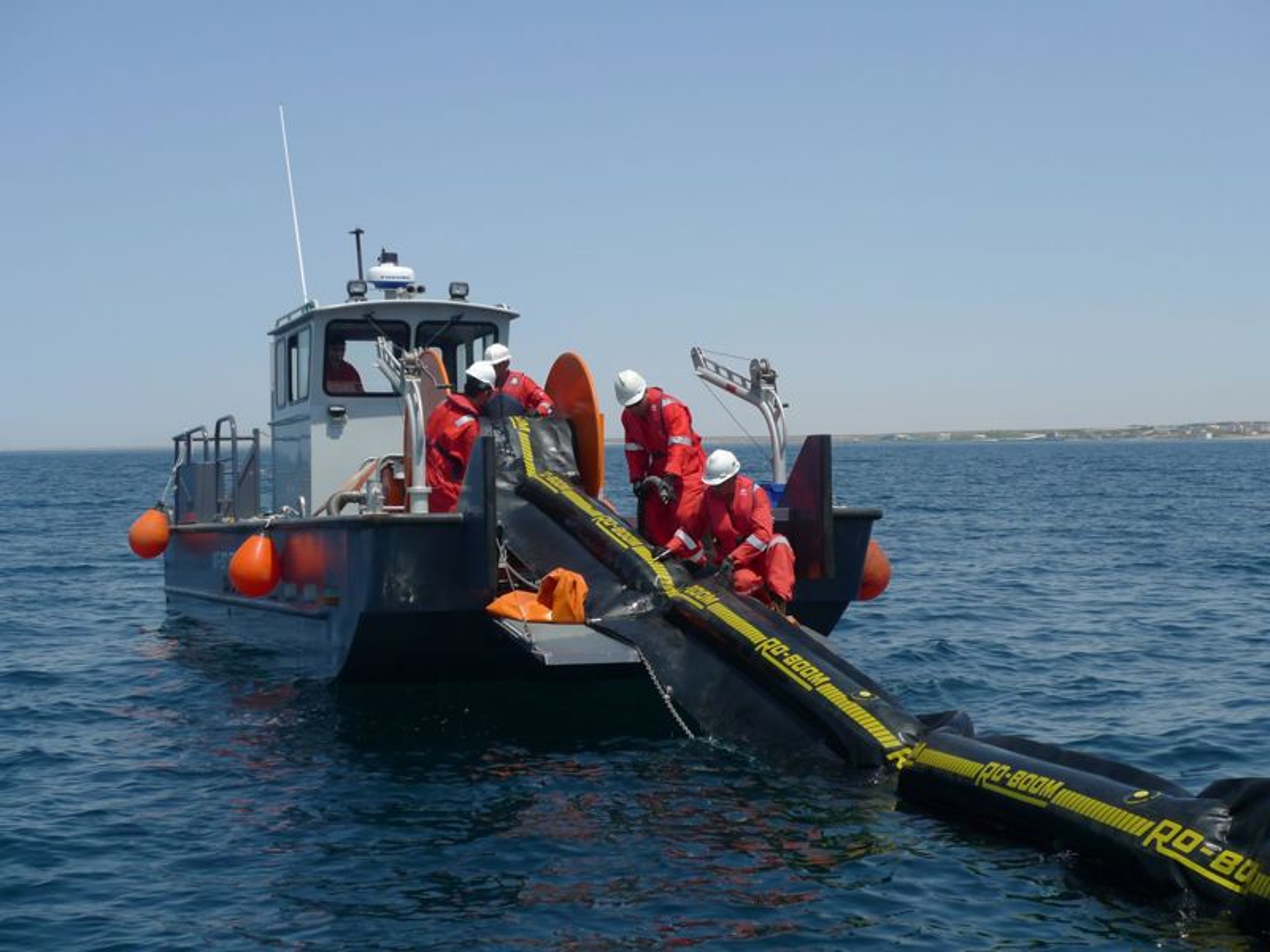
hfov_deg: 33.8
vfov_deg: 25.7
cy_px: 476
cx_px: 635
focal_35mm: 57
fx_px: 2091
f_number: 4.5
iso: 80
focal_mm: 12.1
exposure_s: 1/1000
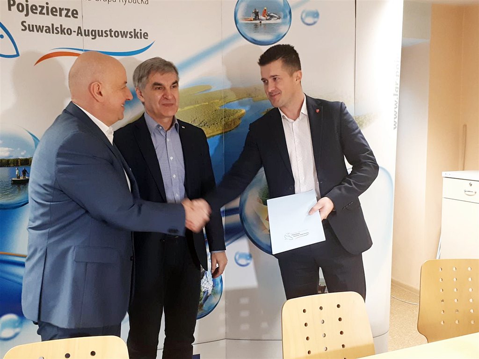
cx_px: 240
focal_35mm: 27
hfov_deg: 65.3
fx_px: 374
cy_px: 180
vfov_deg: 51.4
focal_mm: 3.6
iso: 160
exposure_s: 1/20
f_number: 1.9
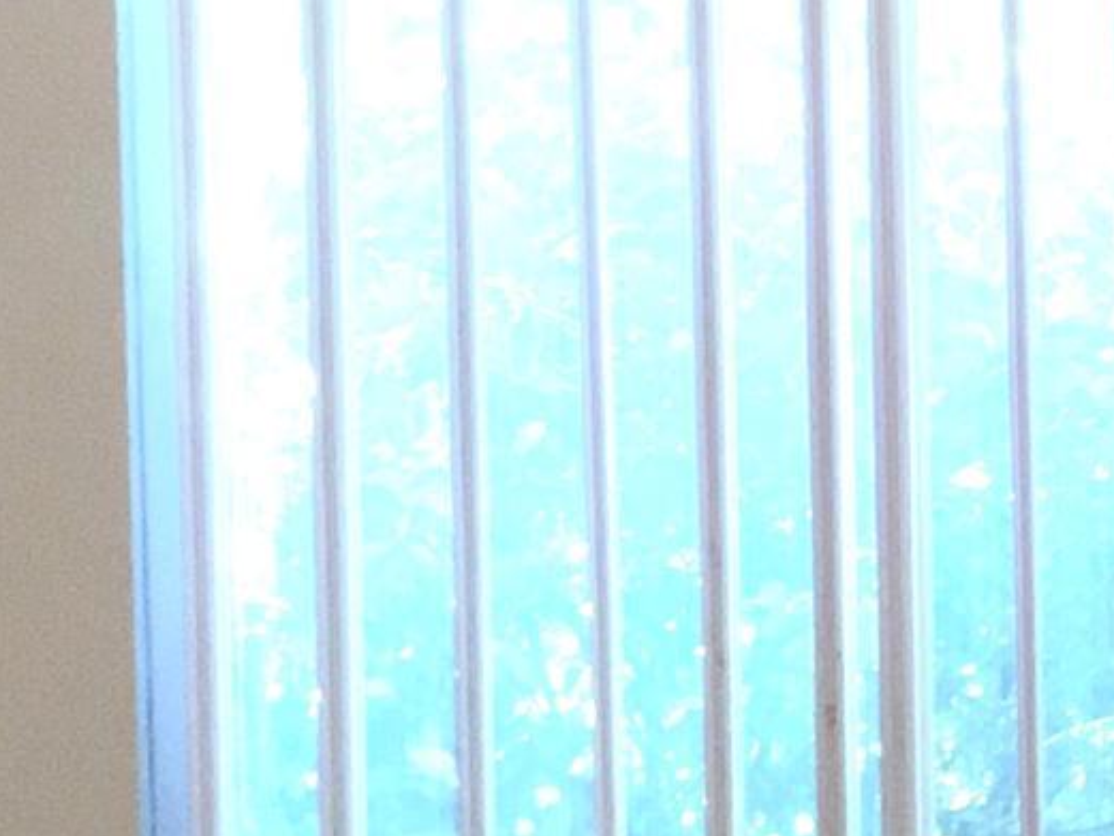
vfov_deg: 8.9
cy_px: 316
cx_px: 2925
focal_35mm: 167
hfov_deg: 9.9
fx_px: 5376
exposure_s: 1/30
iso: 100
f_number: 2.2
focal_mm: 4.15
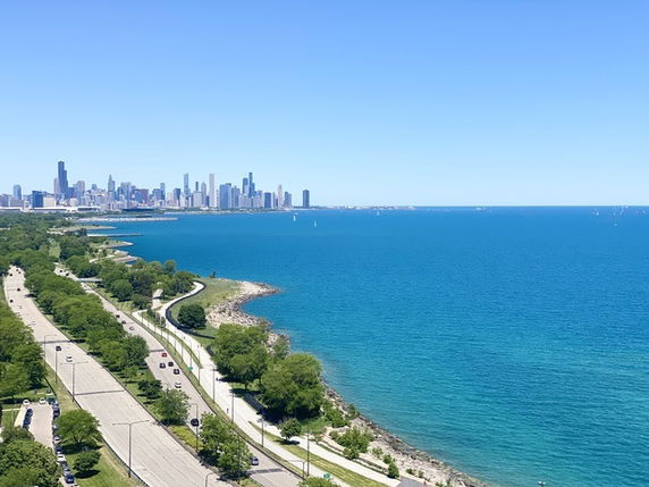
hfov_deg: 36.8
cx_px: 324
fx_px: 975
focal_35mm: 52
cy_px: 244
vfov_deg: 28.0
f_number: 2
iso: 20
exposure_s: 1/1996
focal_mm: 6
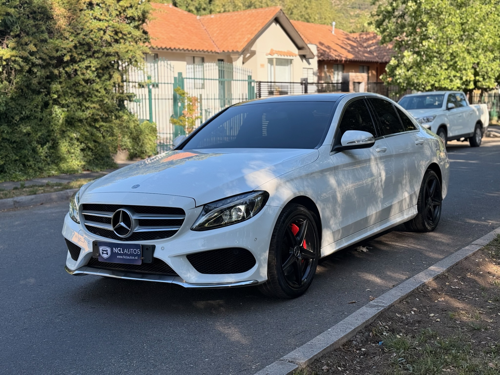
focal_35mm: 48
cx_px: 250
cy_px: 188
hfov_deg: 39.7
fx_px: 693
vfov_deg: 30.3
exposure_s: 1/1456
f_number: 1.78
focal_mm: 6.76
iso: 80
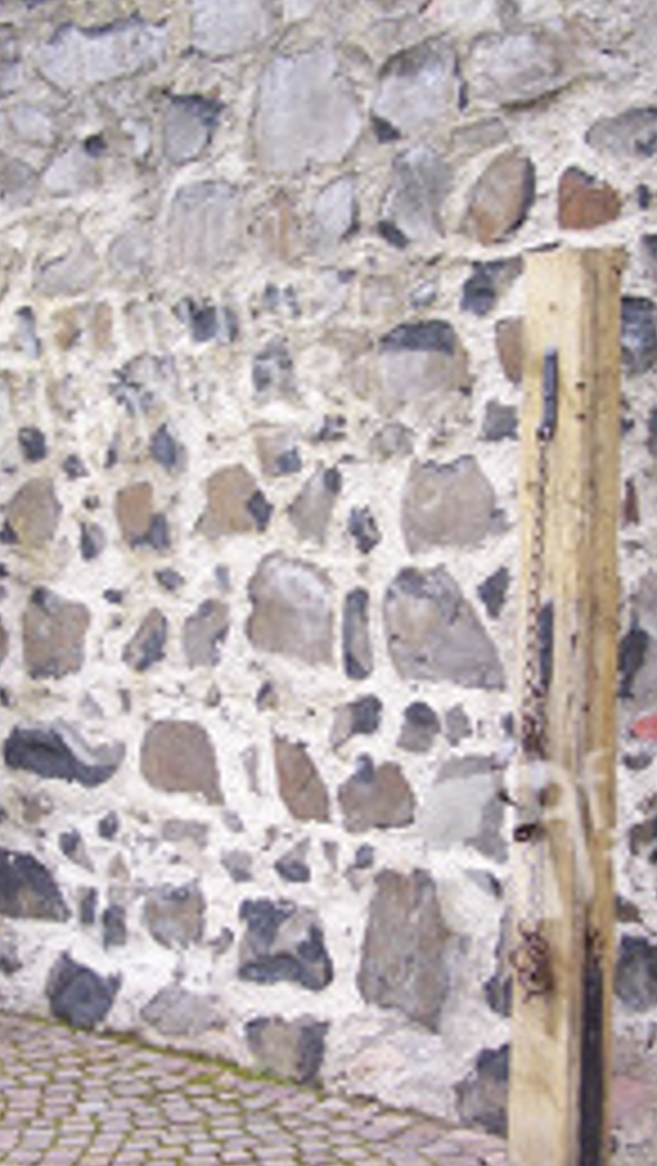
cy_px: 603
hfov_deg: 18.9
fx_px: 1979
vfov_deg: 32.8
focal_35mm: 64
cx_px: 320
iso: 200
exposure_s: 1/200
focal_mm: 6.3
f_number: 2.8
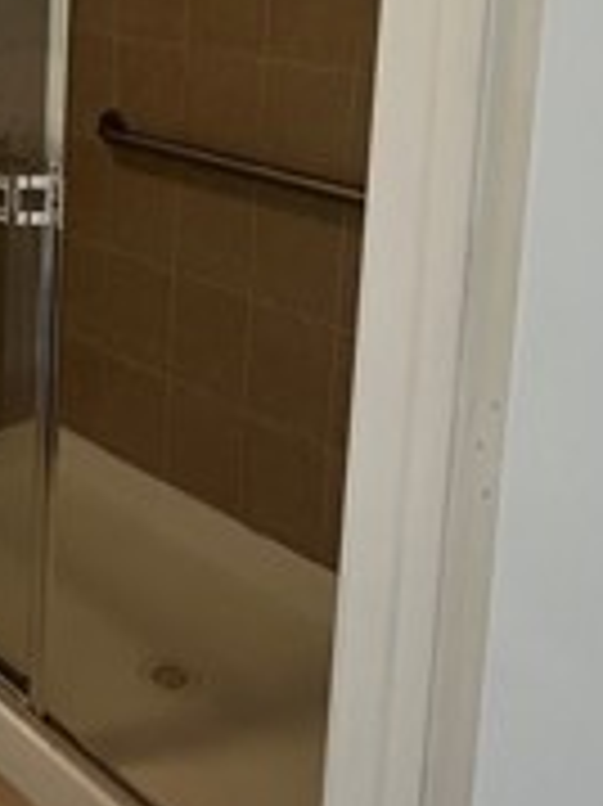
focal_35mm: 50
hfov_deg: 26.2
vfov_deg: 35.3
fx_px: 1163
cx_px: -104
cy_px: 36
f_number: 2.2
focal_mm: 2.22
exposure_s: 1/60
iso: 320
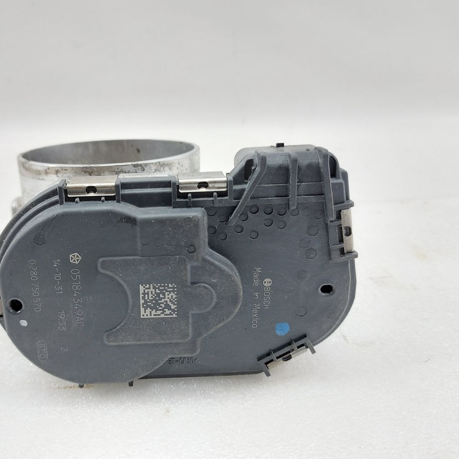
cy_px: 224
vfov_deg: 55.6
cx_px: 164
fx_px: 435
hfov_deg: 54.8
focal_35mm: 29
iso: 160
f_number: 1.8
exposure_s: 1/50
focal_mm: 5.23
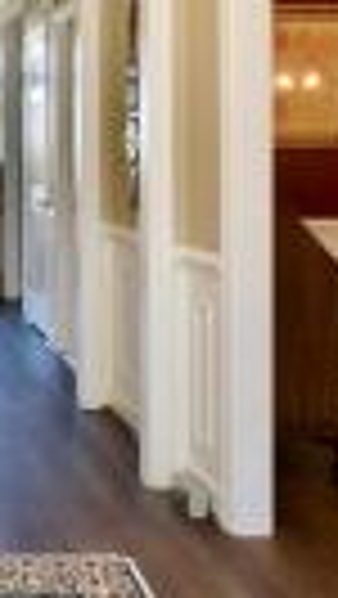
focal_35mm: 53
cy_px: 135
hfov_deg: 20.1
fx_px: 843
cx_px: -140
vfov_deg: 38.0
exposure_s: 1/15
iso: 320
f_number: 7.1
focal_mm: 10
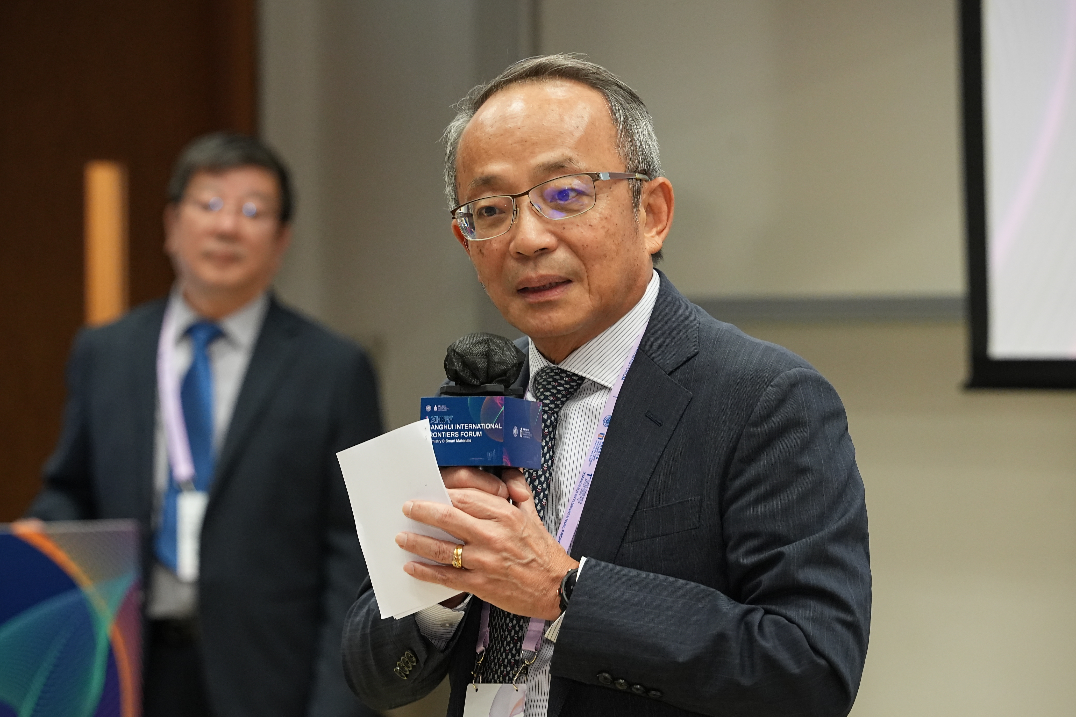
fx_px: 4842
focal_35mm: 162
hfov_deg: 12.7
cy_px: 392
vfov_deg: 8.5
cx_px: 517
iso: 3200
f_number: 5
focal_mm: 146
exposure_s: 1/125
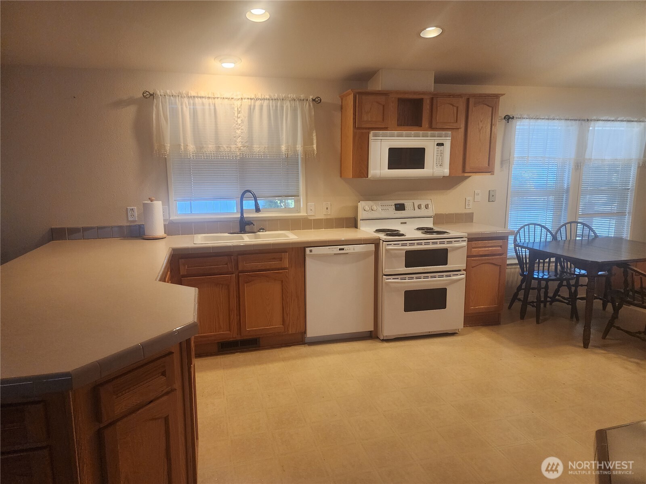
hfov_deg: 73.9
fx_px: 429
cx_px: 323
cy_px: 242
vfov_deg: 58.9
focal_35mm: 23
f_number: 1.8
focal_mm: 6.4
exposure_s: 1/120
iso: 250
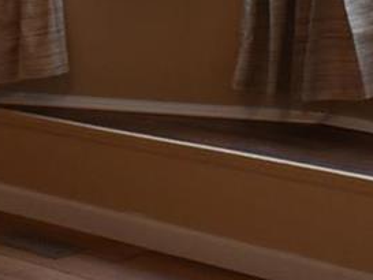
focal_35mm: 152
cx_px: 48
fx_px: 1639
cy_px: -63
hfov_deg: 12.9
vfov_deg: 9.6
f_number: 5.6
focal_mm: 18
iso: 800
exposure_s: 1/125
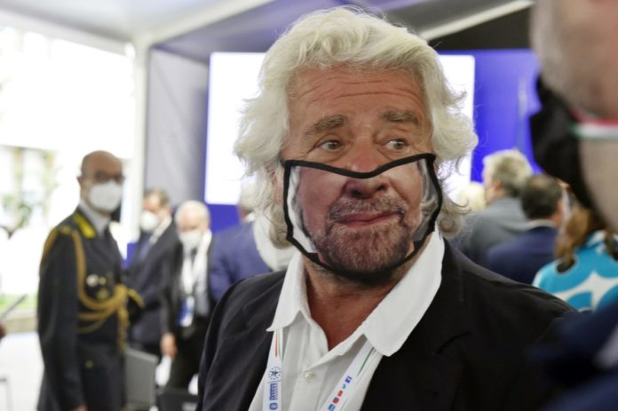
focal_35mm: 70
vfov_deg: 19.4
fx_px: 1201
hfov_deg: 28.9
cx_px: 309
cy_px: 206
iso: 4000
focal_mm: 70
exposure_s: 1/125
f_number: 9
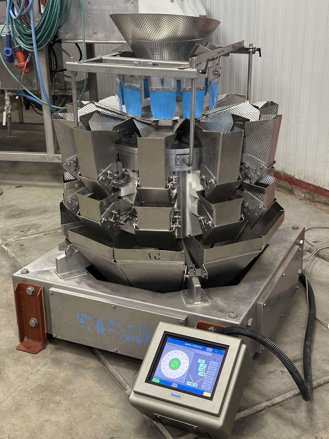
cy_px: 220
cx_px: 164
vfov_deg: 39.7
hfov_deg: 30.3
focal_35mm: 48
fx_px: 608
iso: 250
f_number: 1.78
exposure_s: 1/33
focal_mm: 6.86
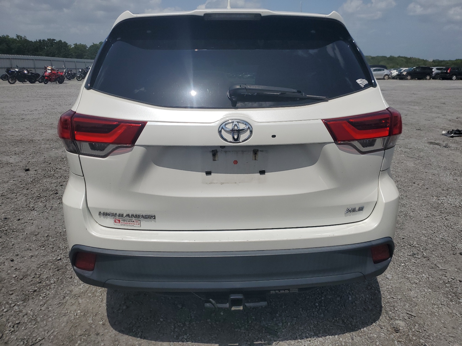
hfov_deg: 67.3
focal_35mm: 26
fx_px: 347
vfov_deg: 53.1
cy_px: 173
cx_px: 231
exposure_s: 1/10000
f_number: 1.5
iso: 52
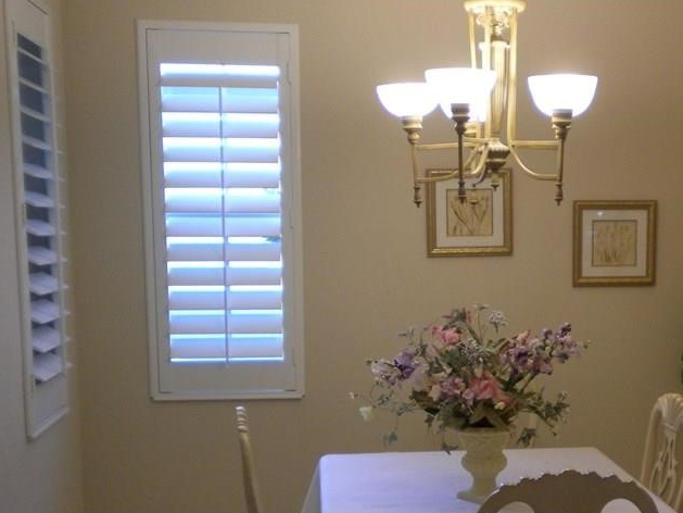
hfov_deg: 33.4
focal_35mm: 57
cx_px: 476
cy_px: 390
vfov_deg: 25.3
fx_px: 1125
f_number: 3.1
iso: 303
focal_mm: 6.3
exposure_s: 1/56
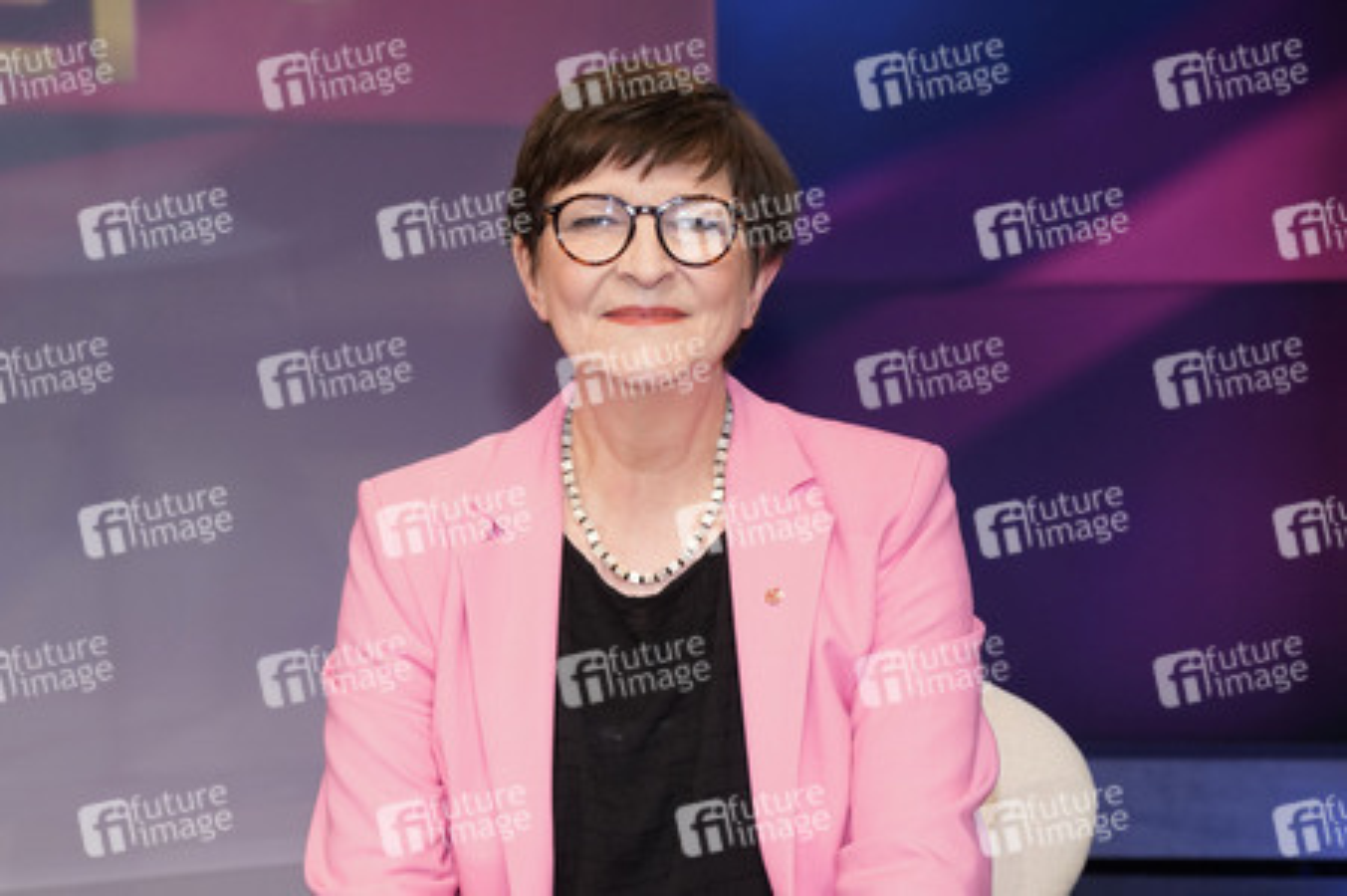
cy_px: 448
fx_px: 1682
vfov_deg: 29.8
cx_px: 674
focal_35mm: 45
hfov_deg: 43.6
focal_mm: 45
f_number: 5.6
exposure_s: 1/125
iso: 2000
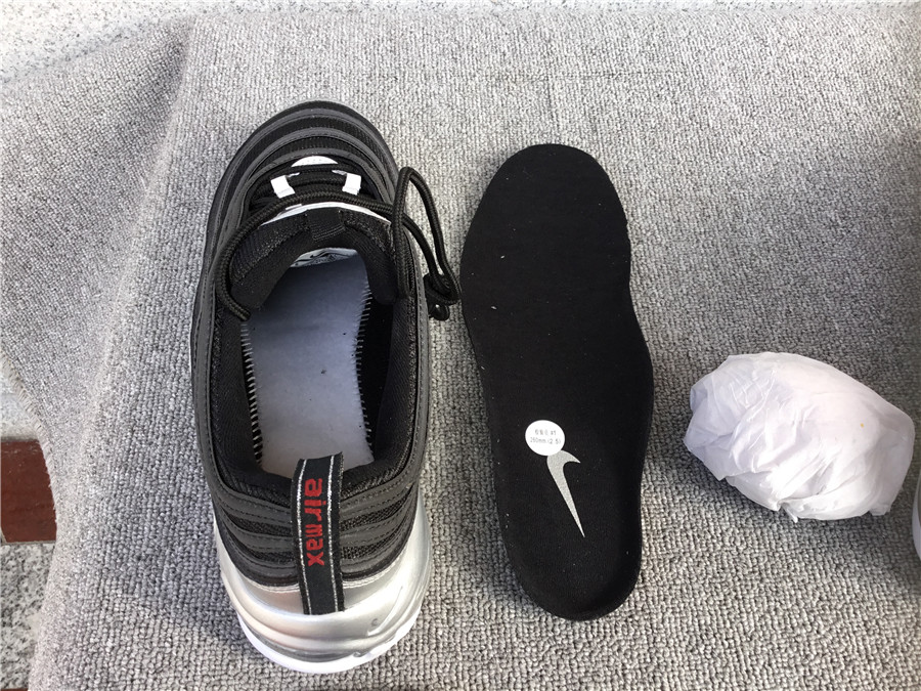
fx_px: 825
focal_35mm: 31
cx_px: 460
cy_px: 346
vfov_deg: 45.4
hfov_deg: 58.4
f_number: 2.4
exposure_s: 1/116
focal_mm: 3.3
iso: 25
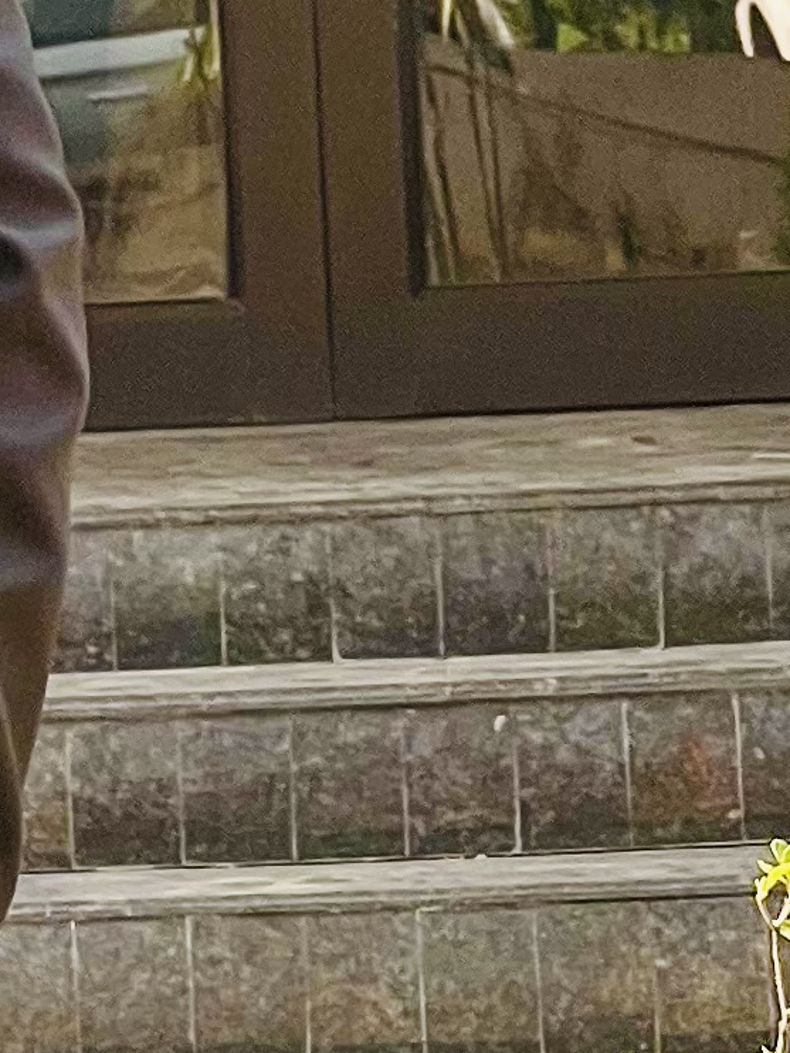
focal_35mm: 418
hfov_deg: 3.6
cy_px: -537
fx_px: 12723
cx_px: -130
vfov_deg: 4.7
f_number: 2.8
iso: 32
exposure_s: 1/103
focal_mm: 9
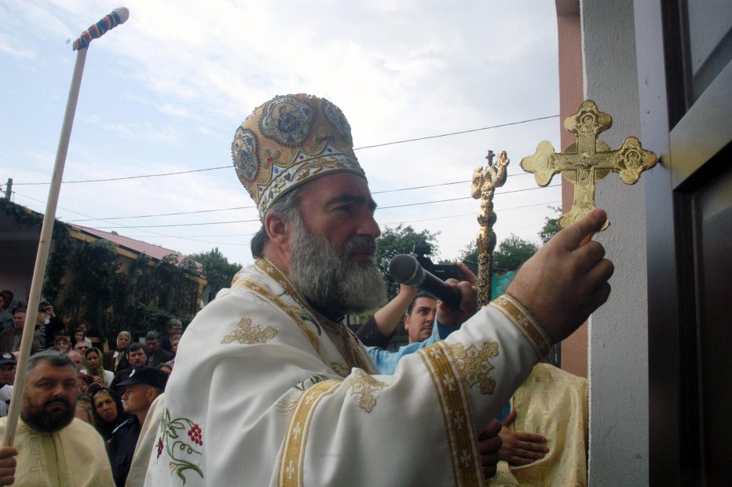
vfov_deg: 47.9
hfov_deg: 67.4
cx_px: 366
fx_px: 549
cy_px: 244
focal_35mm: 27
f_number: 10
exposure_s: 1/400
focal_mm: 18
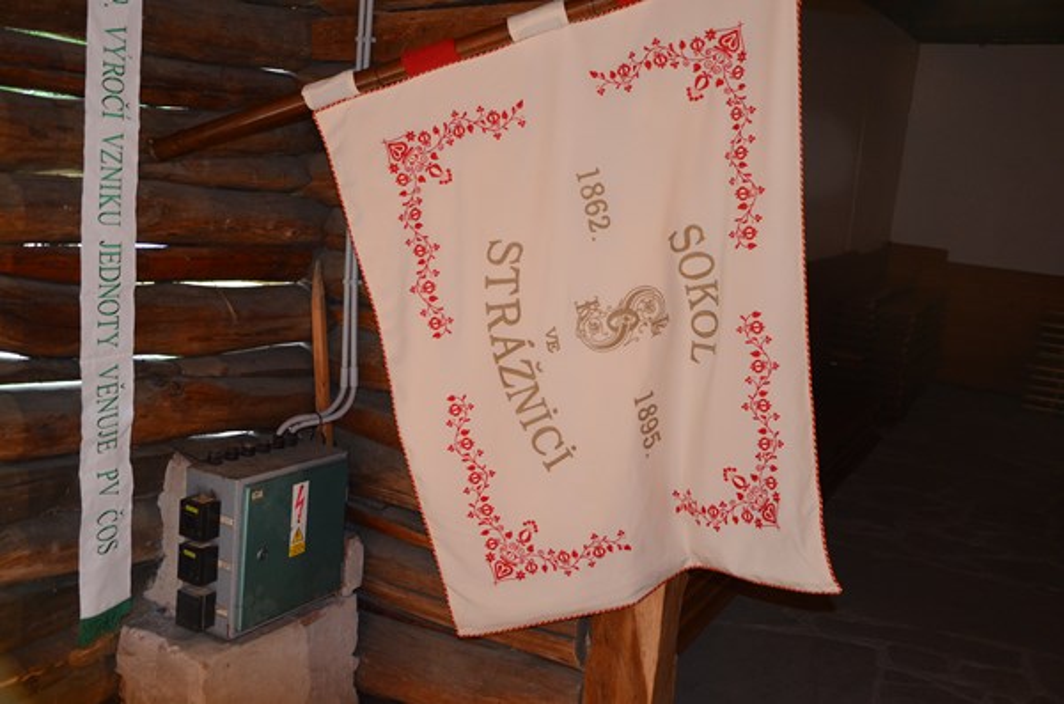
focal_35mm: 36
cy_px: 352
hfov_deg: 53.2
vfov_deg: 36.7
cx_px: 532
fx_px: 1061
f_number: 3.8
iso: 1250
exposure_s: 1/60
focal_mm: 24
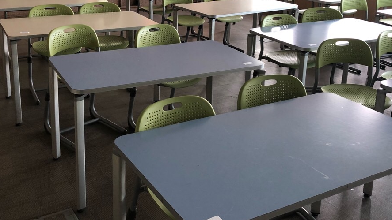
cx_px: 189
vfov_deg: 26.6
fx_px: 457
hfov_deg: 46.4
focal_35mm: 44
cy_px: 47
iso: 32
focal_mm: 4
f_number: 1.8
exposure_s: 1/30
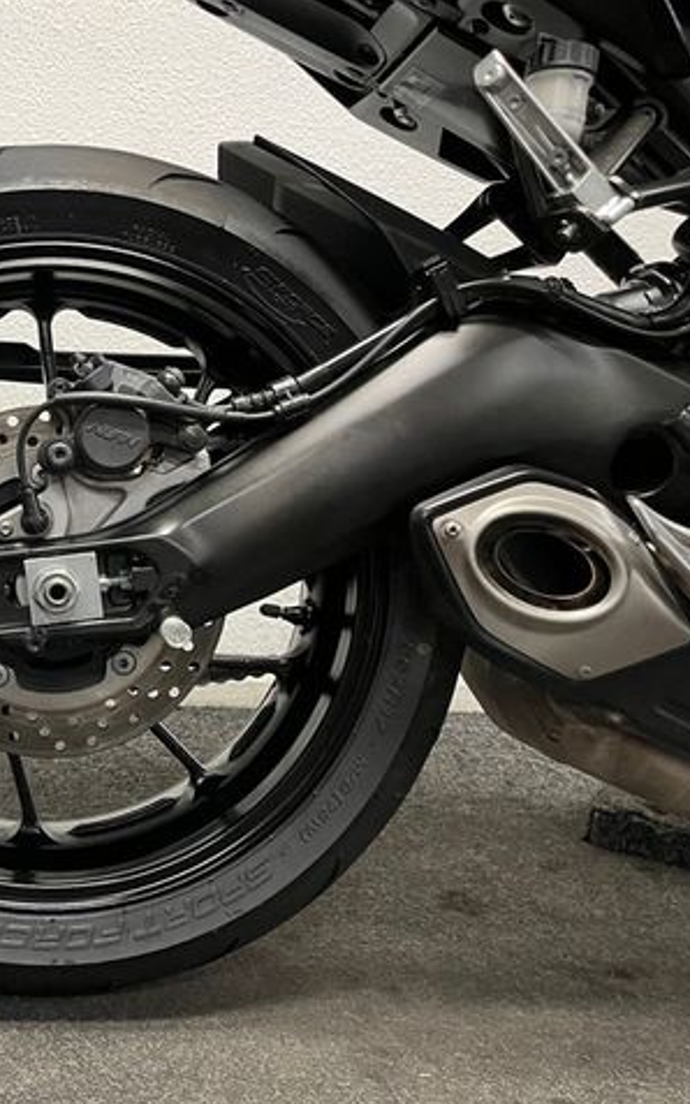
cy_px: 551
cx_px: 16
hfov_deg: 32.0
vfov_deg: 52.8
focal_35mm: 37
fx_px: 1114
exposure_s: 1/50
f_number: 1.6
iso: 160
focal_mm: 5.1
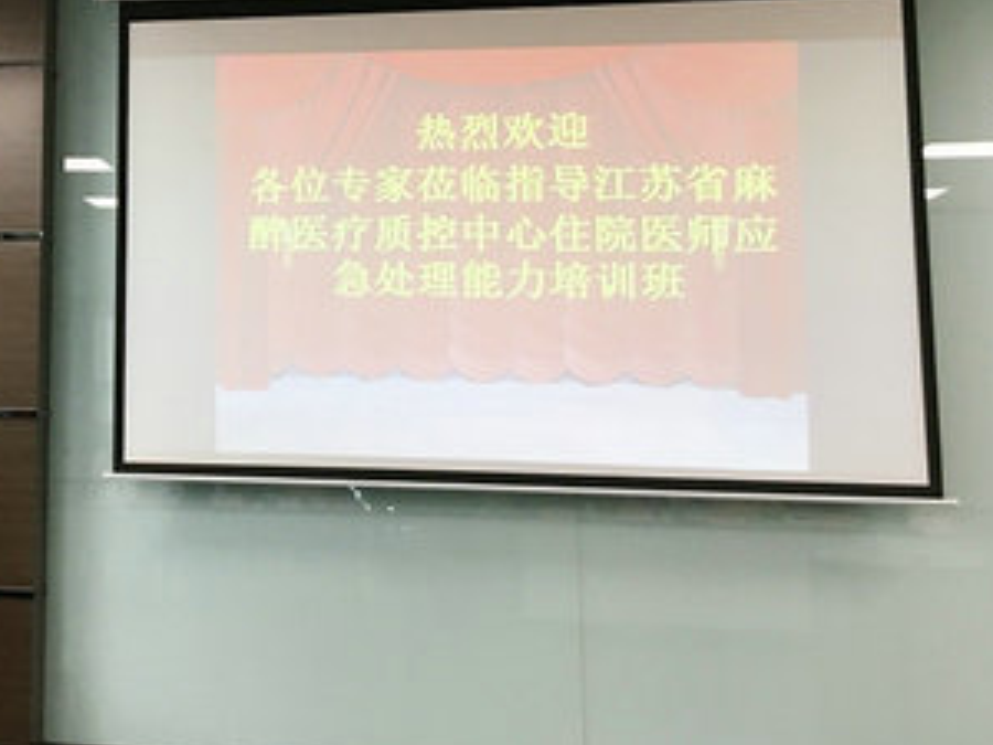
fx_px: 1664
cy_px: 209
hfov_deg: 31.0
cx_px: 17
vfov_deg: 25.0
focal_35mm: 58
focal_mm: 4.15
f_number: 2.2
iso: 100
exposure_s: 1/33
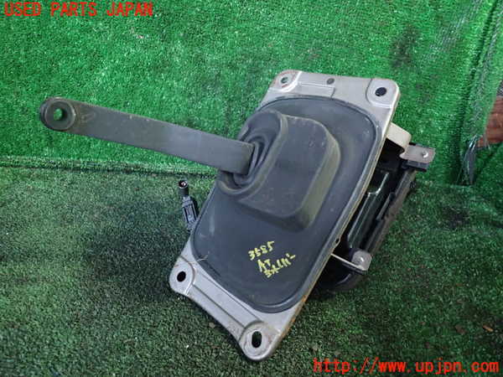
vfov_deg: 54.9
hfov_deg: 69.4
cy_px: 188
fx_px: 363
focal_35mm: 25
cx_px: 252
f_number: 2
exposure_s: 1/25
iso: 800
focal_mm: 4.5
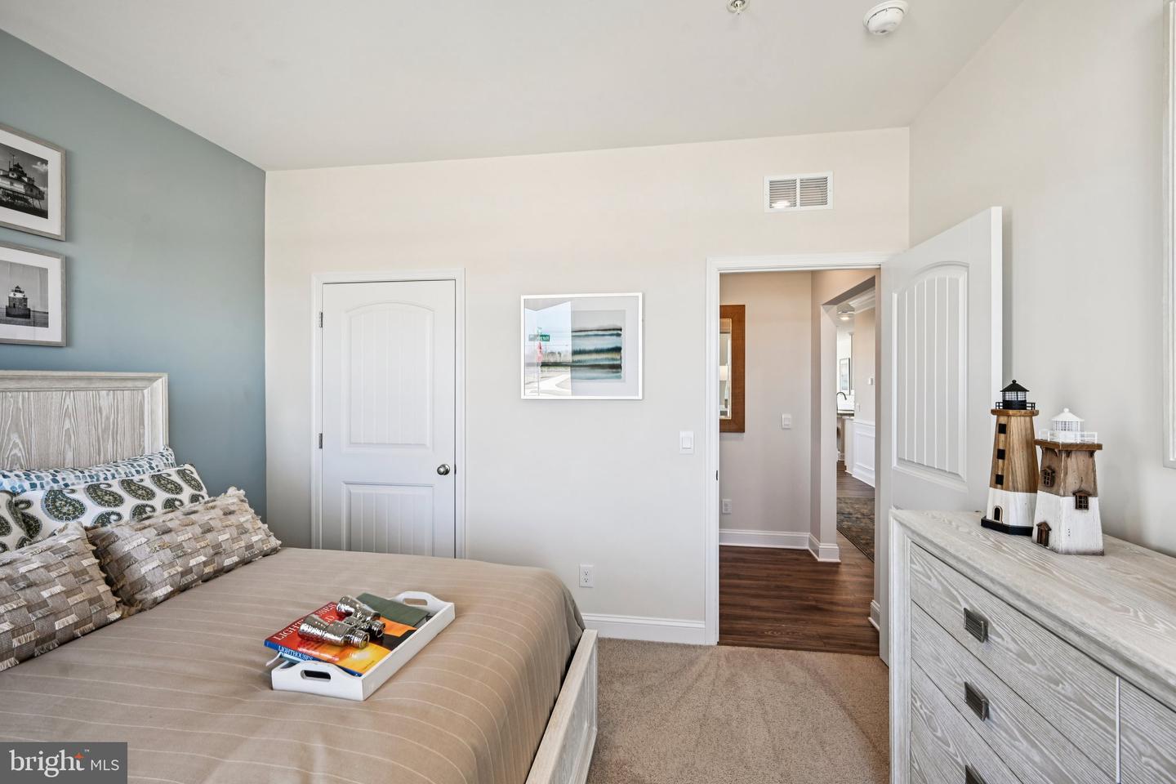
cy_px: 392
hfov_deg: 96.7
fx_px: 523
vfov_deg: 73.7
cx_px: 588
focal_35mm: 16
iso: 400
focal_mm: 16
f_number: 8
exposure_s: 1/60
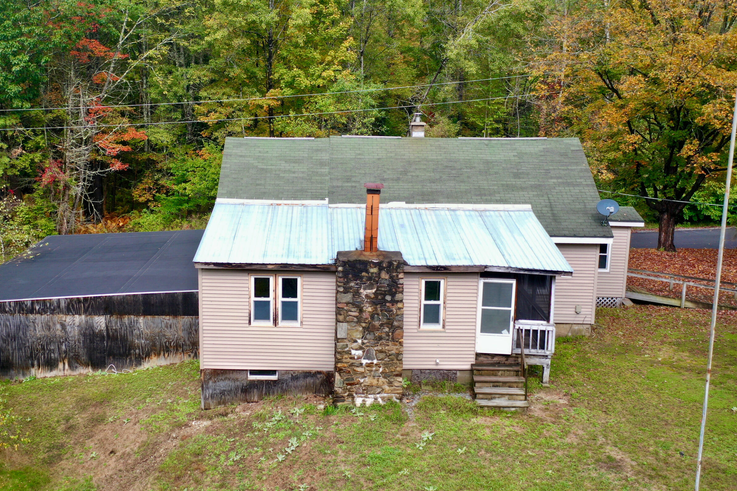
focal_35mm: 35
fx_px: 716
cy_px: 230
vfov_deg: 37.8
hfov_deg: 54.2
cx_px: 306
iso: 100
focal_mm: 10.26
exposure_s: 1/30
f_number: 2.8
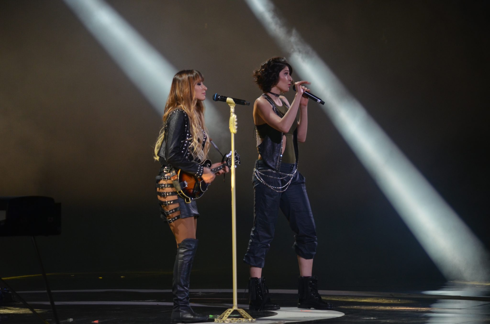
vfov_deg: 4.6
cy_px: 162
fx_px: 4074
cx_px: 245
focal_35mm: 300
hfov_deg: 6.9
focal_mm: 200
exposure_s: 1/125
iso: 800
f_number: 5.6
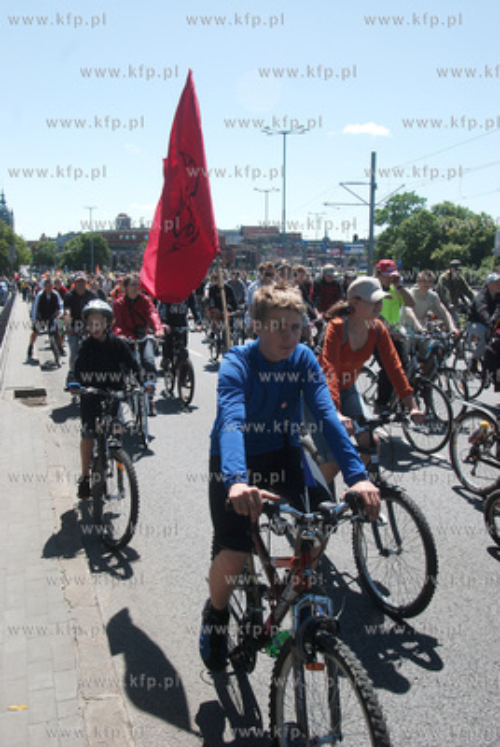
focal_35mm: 30
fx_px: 623
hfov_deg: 43.7
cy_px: 374
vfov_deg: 61.9
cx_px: 250
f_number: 7.1
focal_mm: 20
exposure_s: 1/640
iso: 250
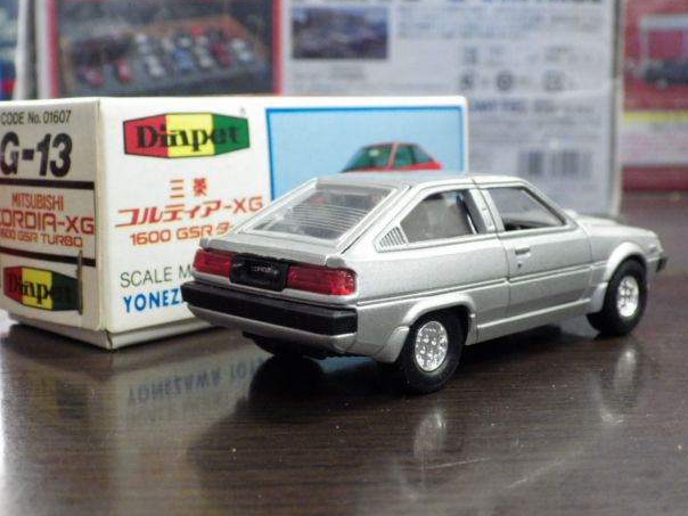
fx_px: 1053
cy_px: 262
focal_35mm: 53
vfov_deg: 27.5
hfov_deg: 36.2
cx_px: 328
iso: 800
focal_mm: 9
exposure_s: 1/25
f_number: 3.8
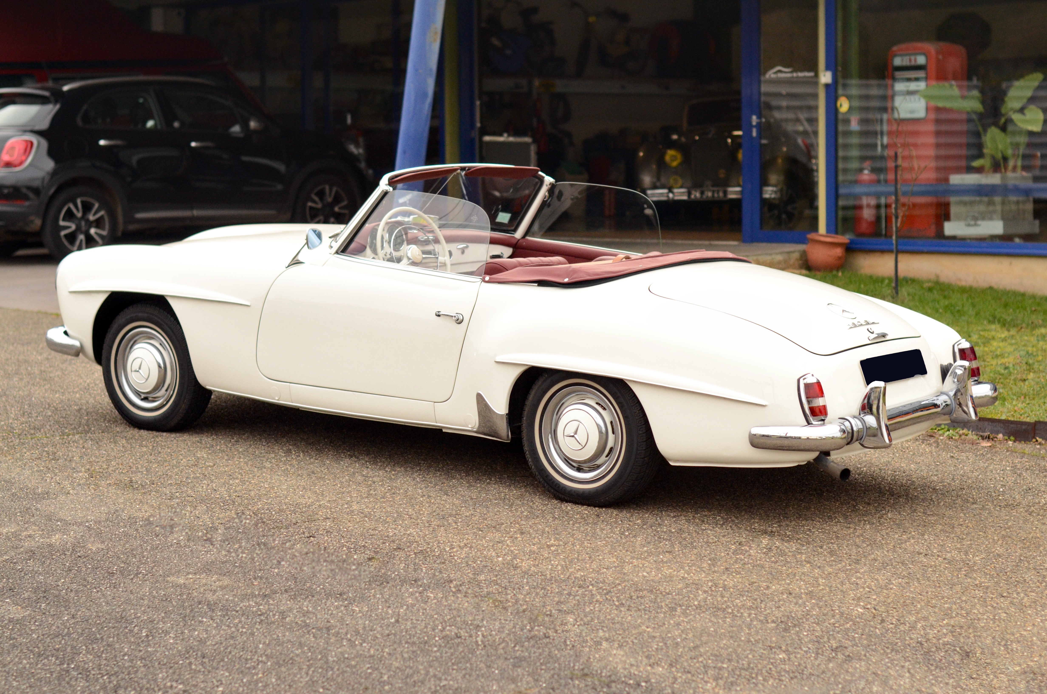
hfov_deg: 27.0
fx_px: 2177
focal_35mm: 75
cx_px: 524
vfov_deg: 18.1
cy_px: 347
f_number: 2.5
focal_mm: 50
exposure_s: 1/5000
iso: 1000
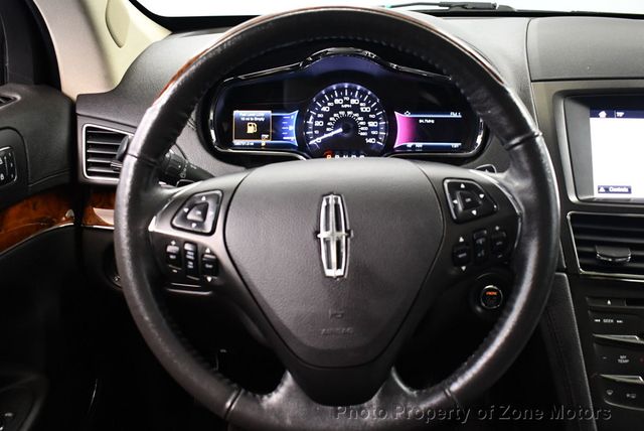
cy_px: 216
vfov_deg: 36.9
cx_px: 322
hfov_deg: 53.1
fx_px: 645
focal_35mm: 36
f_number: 3.5
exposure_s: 1/80
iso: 3200
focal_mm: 18
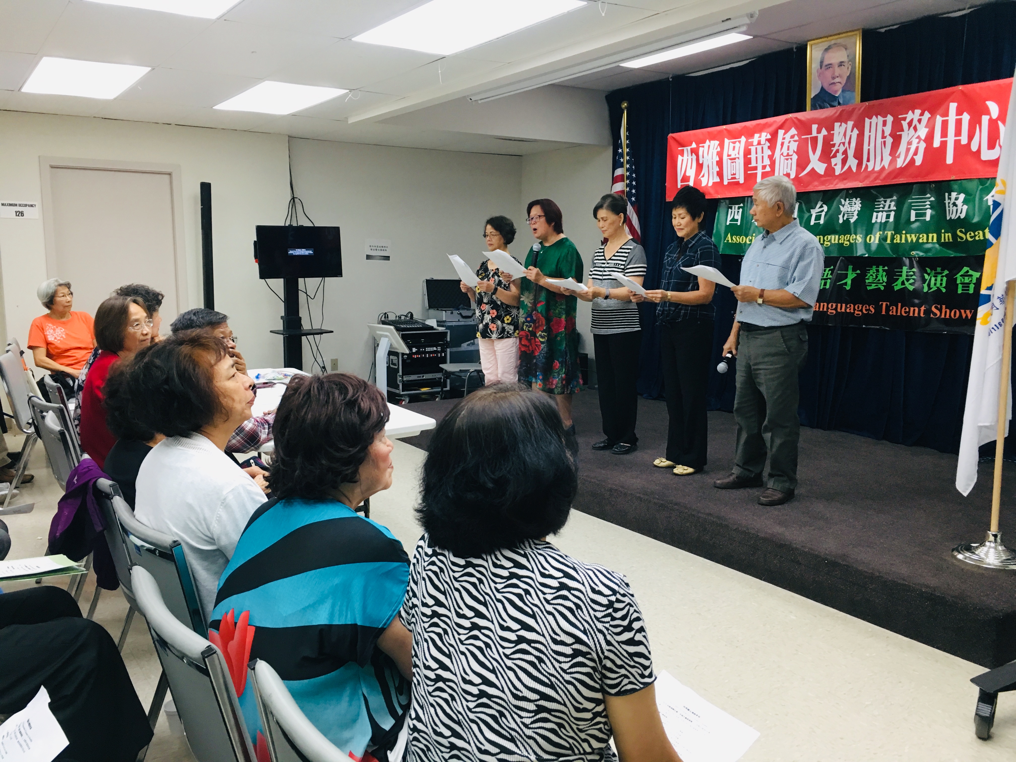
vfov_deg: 48.2
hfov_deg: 61.7
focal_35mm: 29
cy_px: 381
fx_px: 851
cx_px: 508
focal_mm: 4.15
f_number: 2.2
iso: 80
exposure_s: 1/30
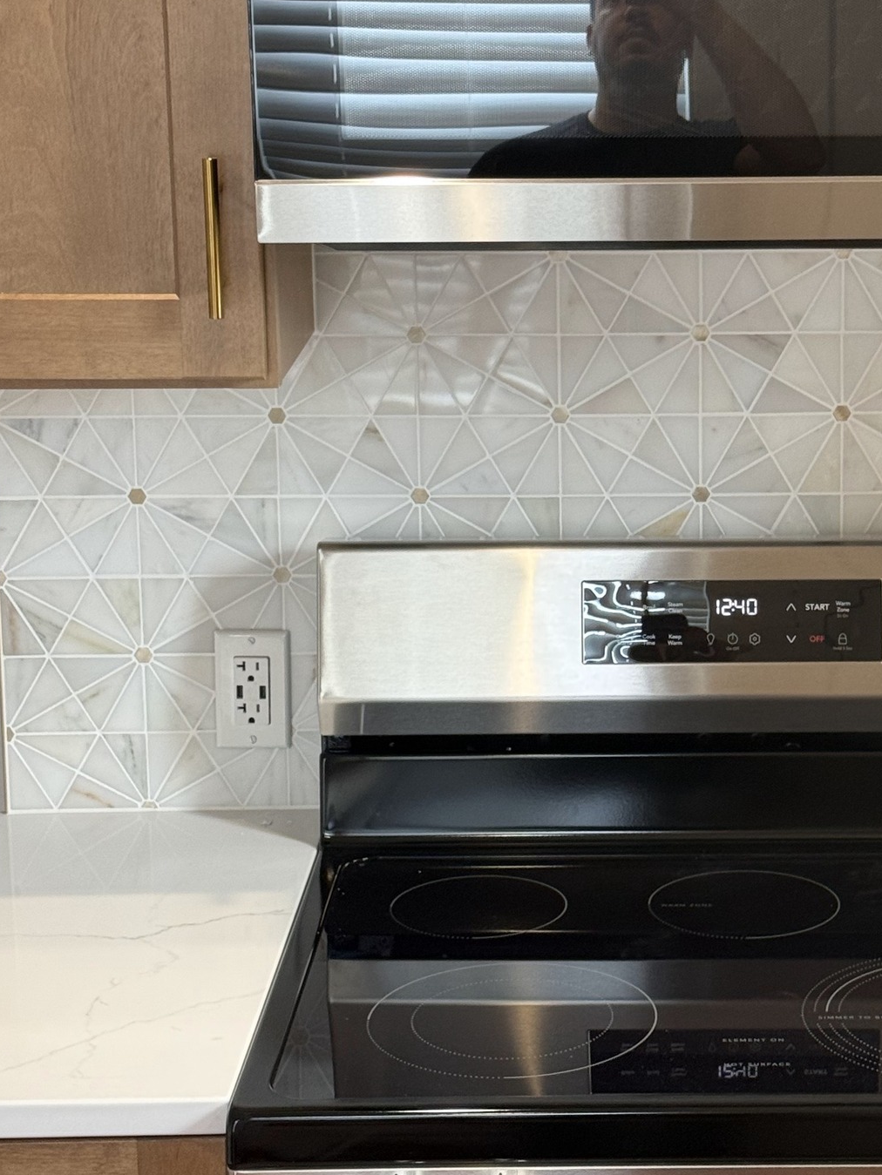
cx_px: 675
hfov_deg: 17.9
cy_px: 540
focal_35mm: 82
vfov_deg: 23.8
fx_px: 2785
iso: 100
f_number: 1.78
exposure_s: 1/60
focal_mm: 6.76
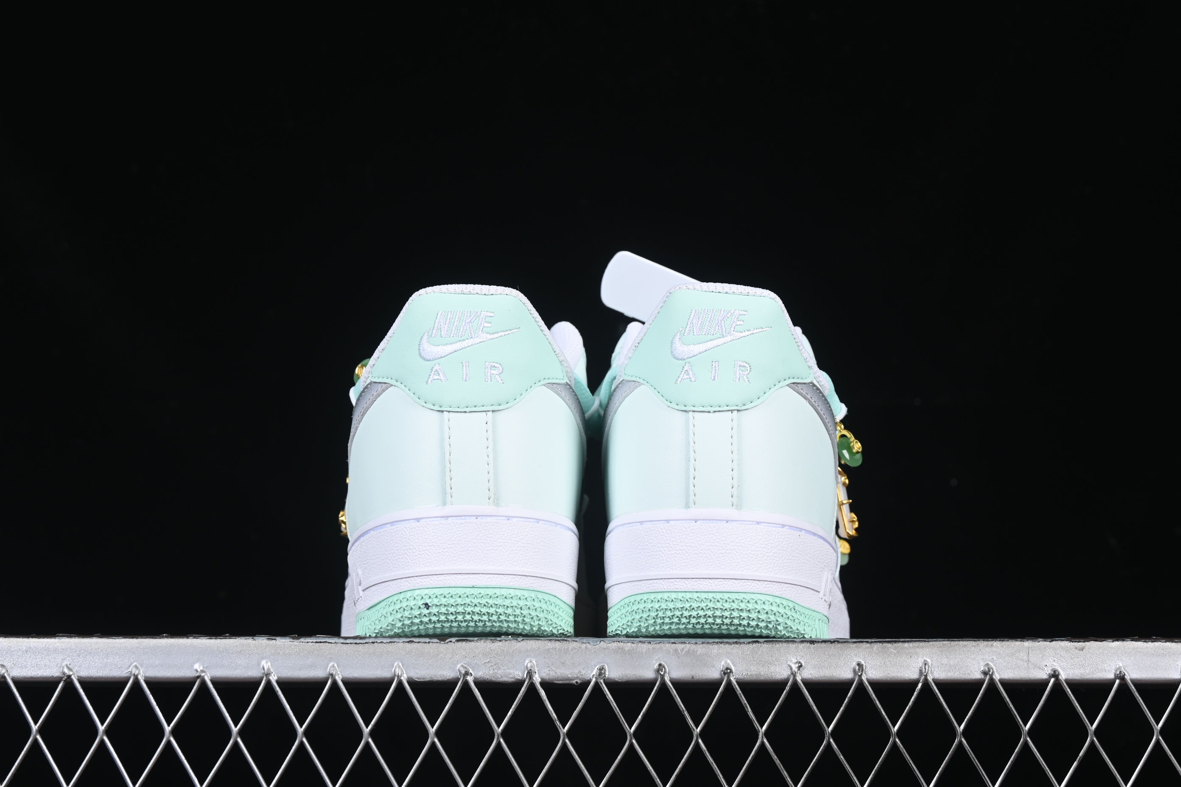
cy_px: 394
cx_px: 590
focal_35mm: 75
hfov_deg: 27.0
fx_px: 2460
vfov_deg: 18.2
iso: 160
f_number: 8
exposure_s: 1/80
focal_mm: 50
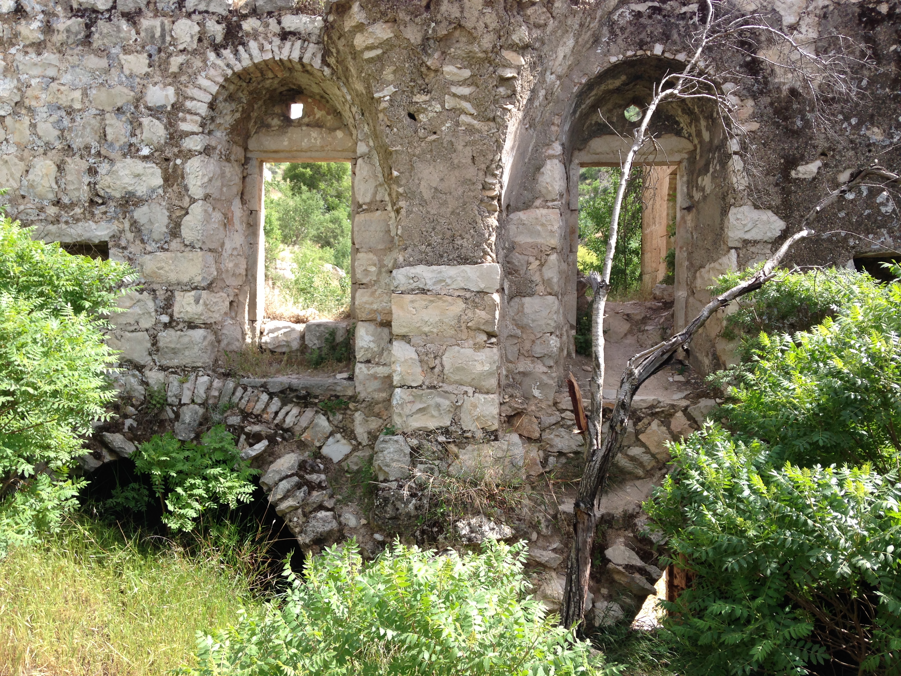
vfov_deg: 42.9
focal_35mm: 33
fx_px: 859
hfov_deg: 55.4
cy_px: 338
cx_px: 450
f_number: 2.4
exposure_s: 1/511
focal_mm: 4.12
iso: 50
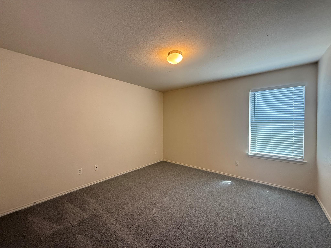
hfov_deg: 102.1
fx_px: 134
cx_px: 166
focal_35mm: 14
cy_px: 124
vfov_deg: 85.7
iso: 400
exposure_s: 1/60
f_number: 2.2
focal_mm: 2.22
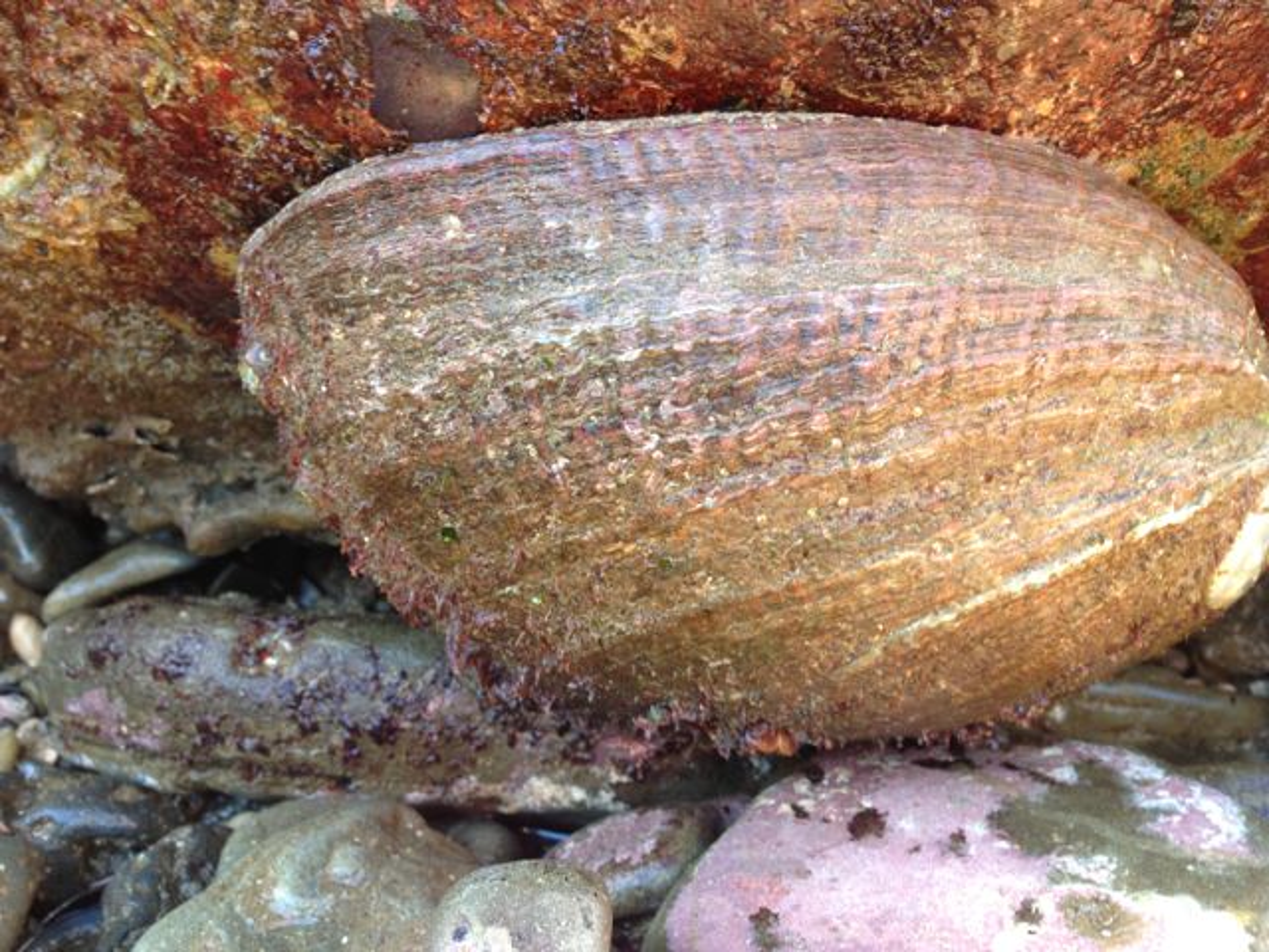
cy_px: 476
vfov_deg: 42.9
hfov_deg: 55.4
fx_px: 1210
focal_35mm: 33
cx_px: 634
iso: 64
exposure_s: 1/20
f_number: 2.4
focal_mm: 4.13
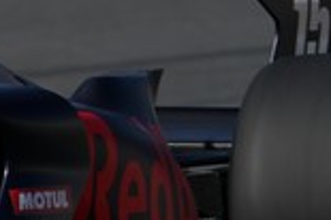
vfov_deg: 0.5
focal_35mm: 2787
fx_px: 25598
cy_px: 68
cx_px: -267
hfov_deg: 0.7
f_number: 10
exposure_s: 1/800
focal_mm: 600
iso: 200
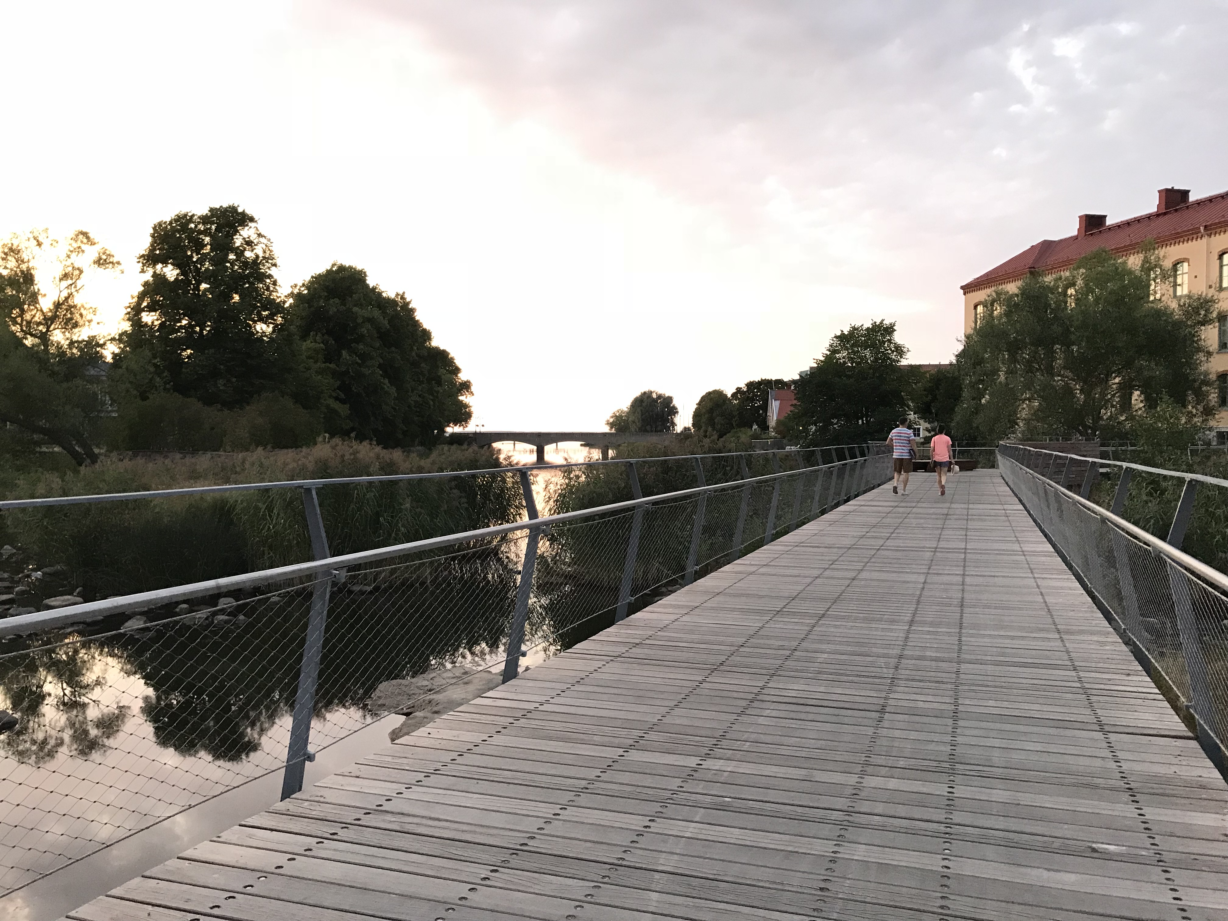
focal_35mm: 28
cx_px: 614
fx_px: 993
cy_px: 460
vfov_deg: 49.7
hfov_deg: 63.4
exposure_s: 1/25
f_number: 1.8
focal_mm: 3.99
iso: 40
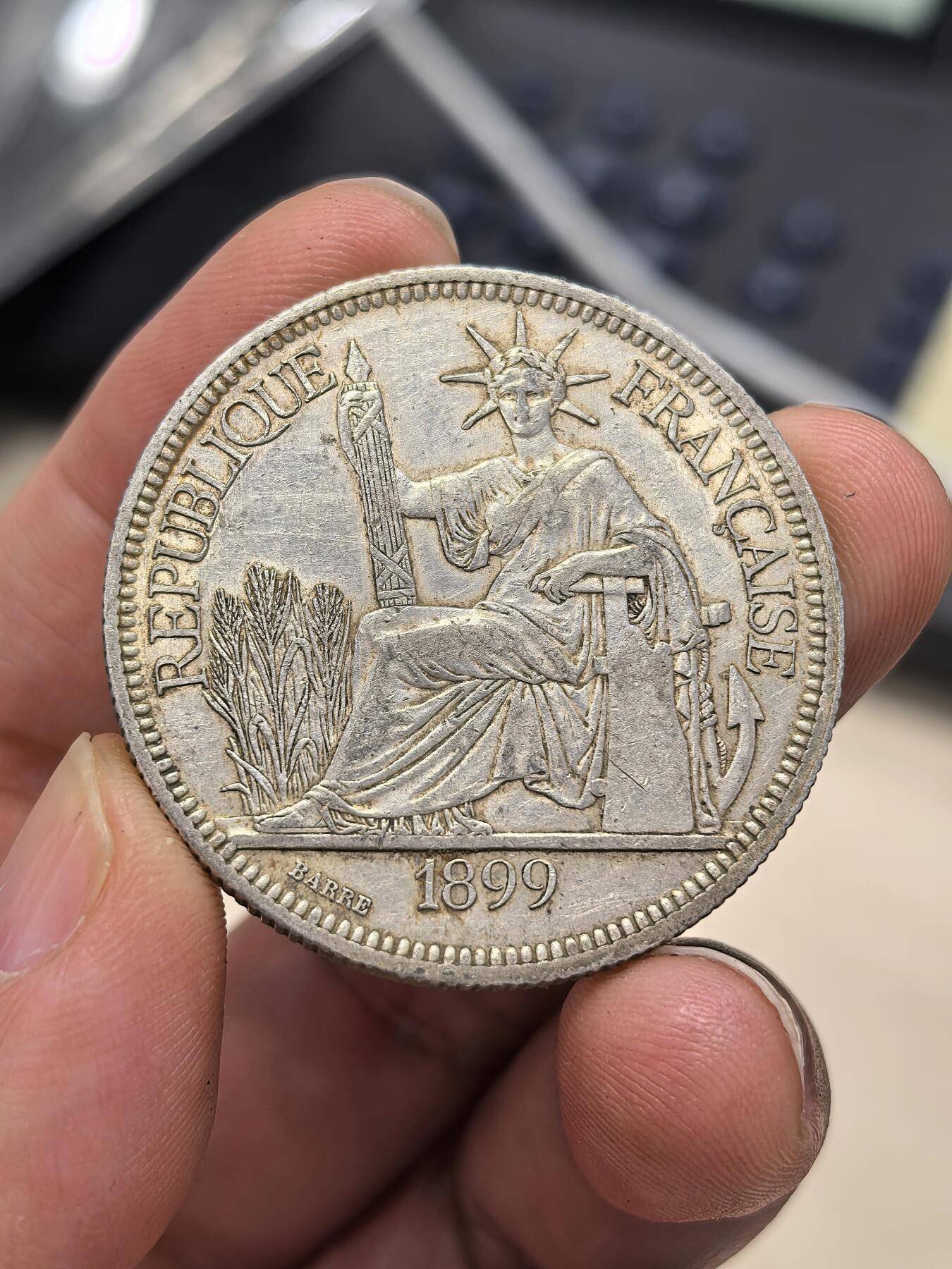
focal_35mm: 54
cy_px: 634
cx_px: 476
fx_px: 1980
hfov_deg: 27.0
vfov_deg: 35.5
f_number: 2
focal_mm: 6.98
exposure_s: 1/100
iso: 200
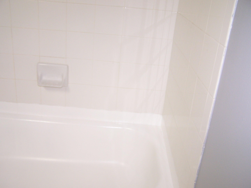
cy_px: 94
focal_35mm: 38
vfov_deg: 37.7
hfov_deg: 49.0
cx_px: 126
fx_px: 276
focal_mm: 6.3
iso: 140
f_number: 2.8
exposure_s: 1/60
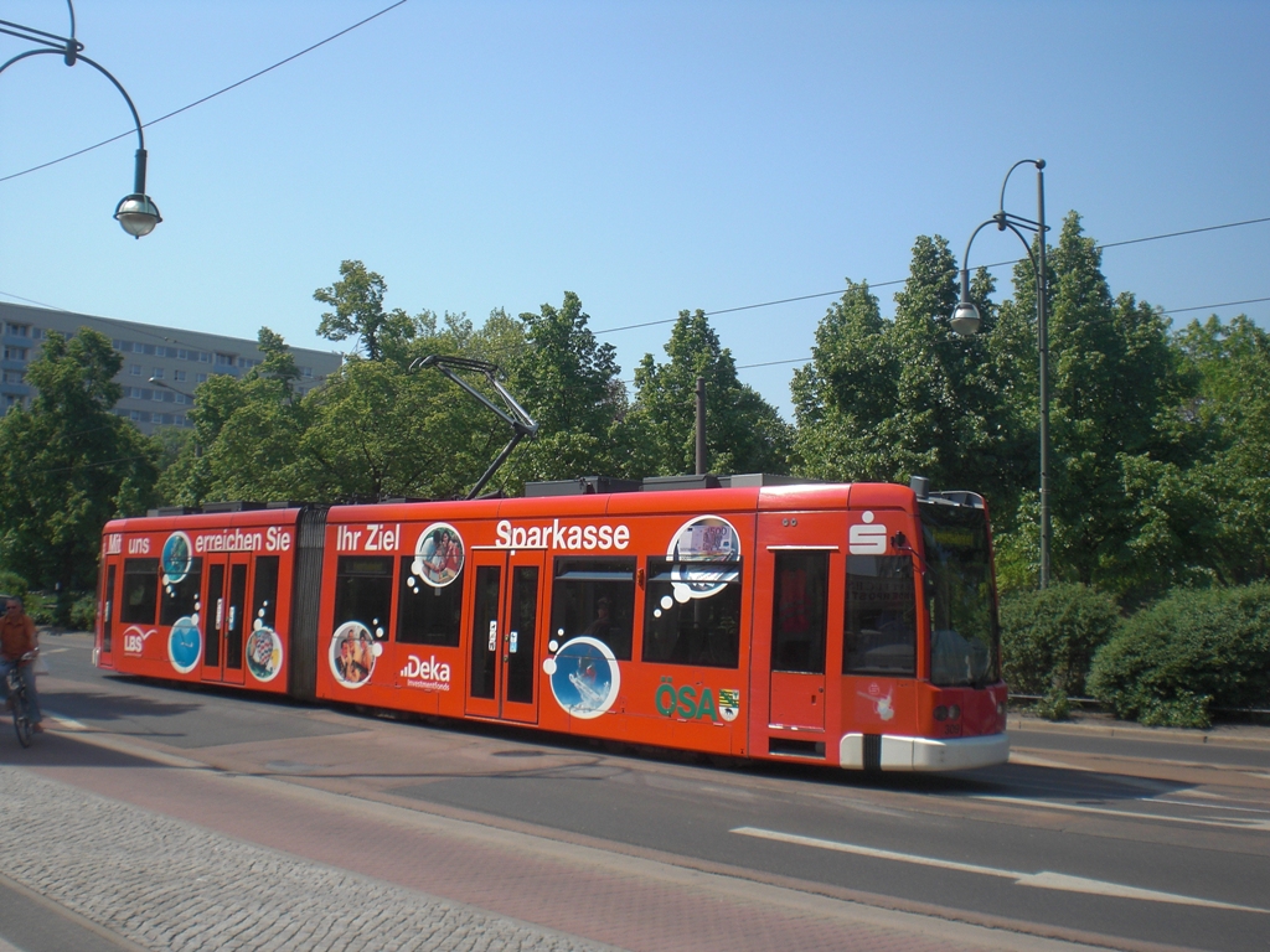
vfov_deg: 37.7
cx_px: 635
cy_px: 476
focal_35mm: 38
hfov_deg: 49.0
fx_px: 1394
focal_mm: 6.3
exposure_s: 1/320
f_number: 5.6
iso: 64
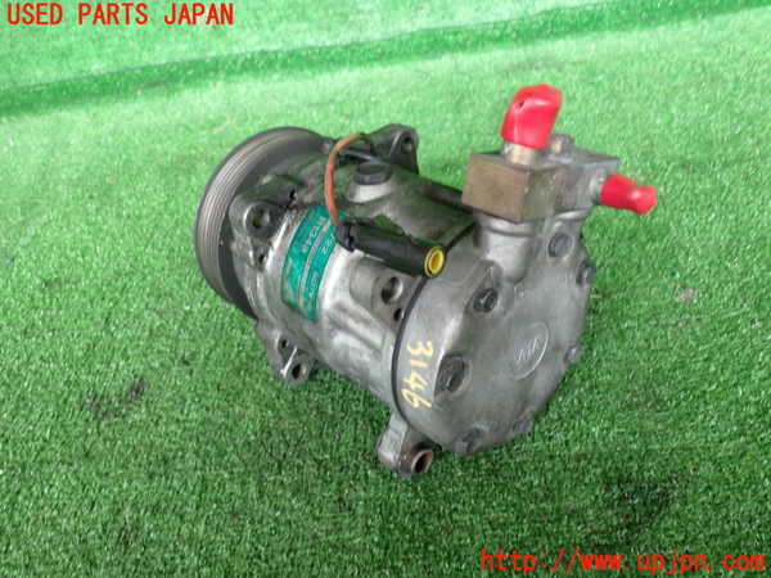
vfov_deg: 46.8
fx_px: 668
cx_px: 386
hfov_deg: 60.0
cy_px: 289
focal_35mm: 30
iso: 200
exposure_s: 1/60
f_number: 2.3
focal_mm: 5.4
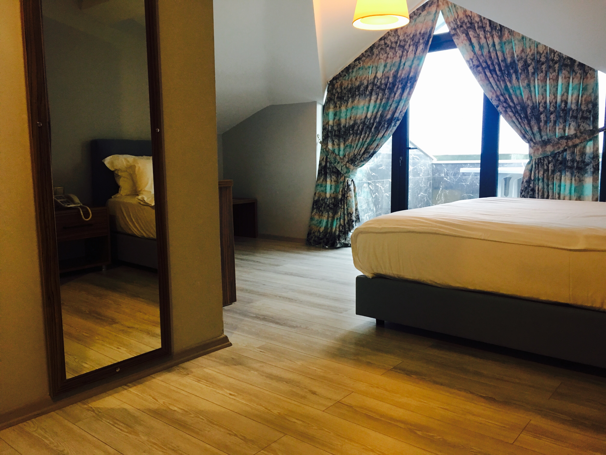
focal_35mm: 29
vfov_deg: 48.2
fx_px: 508
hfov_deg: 61.7
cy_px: 228
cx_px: 303
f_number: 2.2
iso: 125
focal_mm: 4.15
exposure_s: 1/33
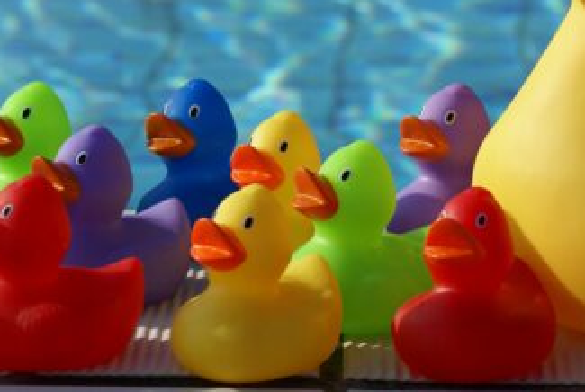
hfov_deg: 10.6
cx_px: 310
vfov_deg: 7.1
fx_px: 3158
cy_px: 65
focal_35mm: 194
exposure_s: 1/320
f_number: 8
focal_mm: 70
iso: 100
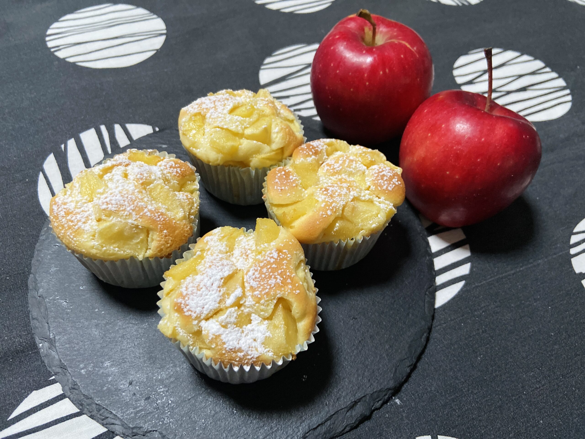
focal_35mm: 26
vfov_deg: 53.1
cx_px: 292
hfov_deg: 67.3
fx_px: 439
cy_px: 220
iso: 400
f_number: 1.8
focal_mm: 4.25
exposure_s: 1/40
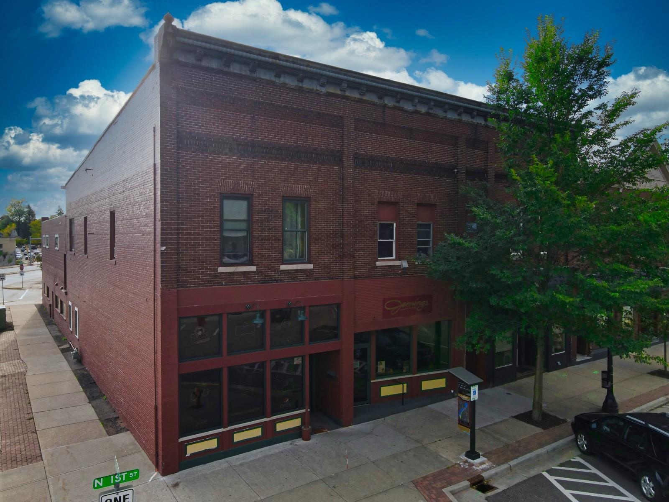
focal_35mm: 24
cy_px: 251
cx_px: 334
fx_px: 464
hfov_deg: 71.6
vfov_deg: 56.8
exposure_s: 1/320
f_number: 2.8
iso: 100
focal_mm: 4.5
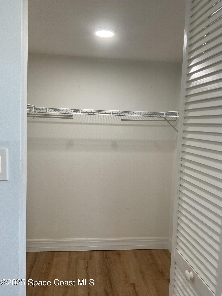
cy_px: 148
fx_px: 248
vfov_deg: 61.7
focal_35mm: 29
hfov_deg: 48.2
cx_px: 111
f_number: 1.8
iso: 50
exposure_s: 1/60
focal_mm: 3
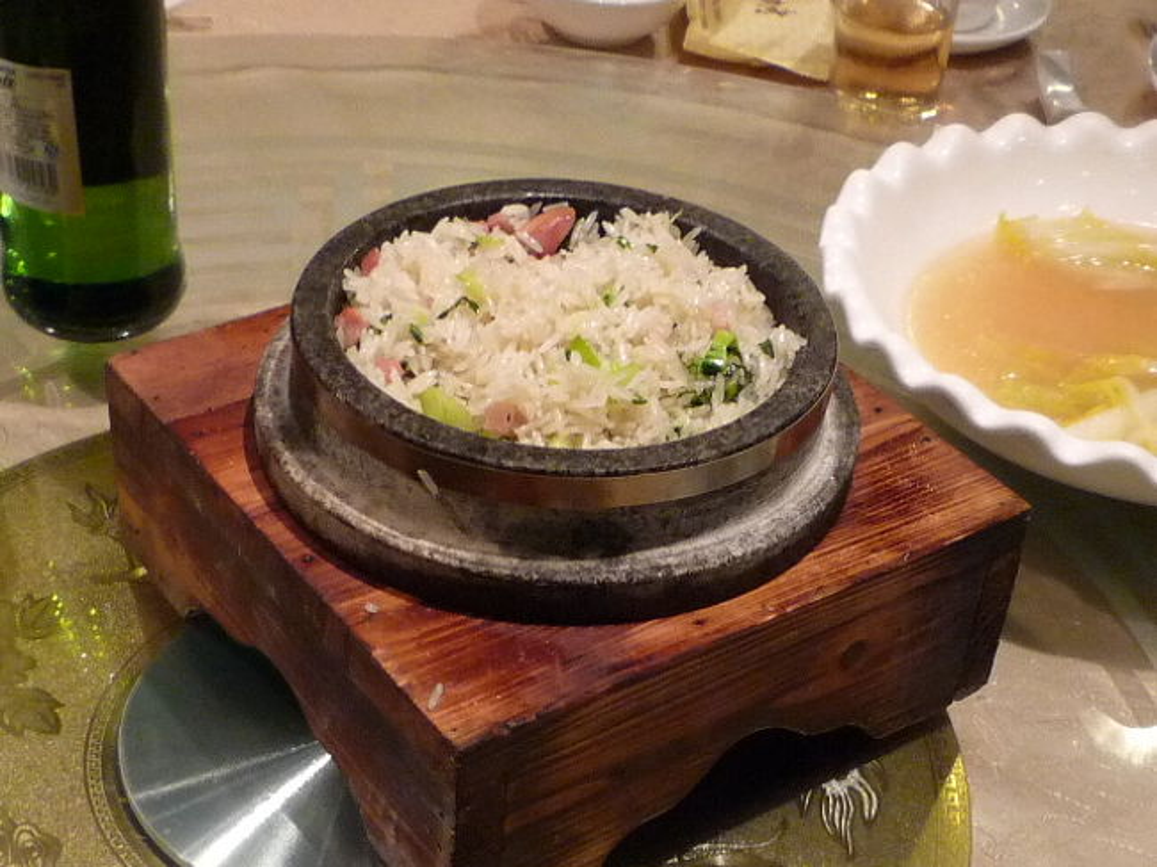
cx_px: 578
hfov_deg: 49.0
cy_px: 434
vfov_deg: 37.7
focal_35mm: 38
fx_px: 1270
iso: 320
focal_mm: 4.4
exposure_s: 1/30
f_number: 2.8
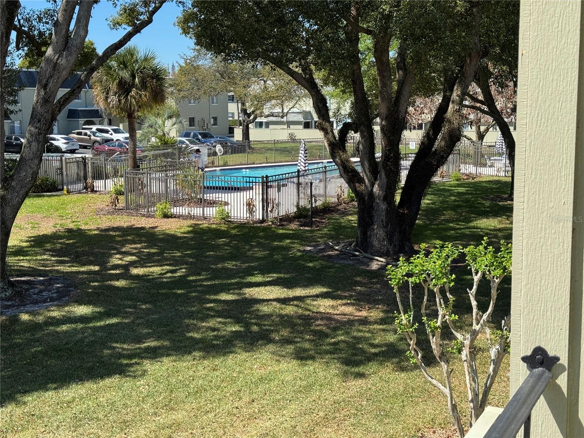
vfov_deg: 30.3
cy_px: 219
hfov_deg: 39.7
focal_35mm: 48
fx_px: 810
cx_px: 292
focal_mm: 6.76
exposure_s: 1/2110
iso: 64
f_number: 1.78
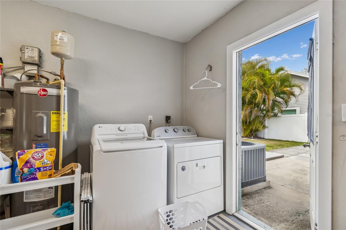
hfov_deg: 100.4
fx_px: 144
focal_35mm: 15
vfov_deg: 77.3
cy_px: 115
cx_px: 173
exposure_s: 1/200
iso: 100
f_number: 7.1
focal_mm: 10
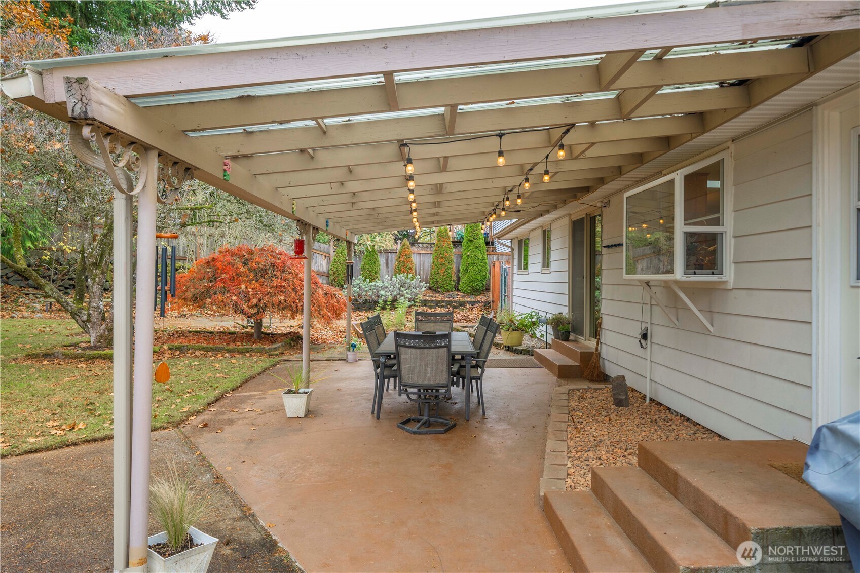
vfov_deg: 53.1
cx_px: 430
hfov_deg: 73.7
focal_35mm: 24
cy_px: 286
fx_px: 573
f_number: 8
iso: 320
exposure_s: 1/30
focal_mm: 24
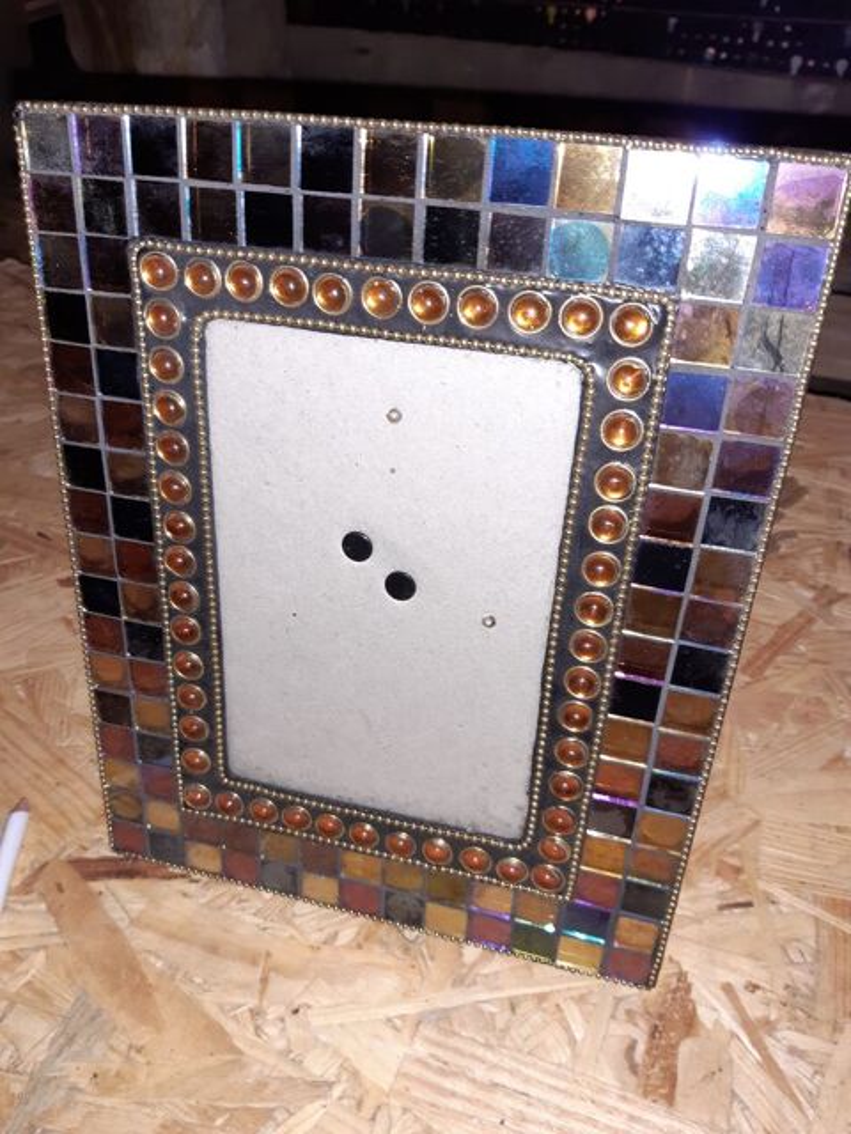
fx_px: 852
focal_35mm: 26
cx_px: 426
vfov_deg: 67.3
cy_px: 567
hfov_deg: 53.1
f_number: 1.7
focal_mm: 3.92
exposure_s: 1/17
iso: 640
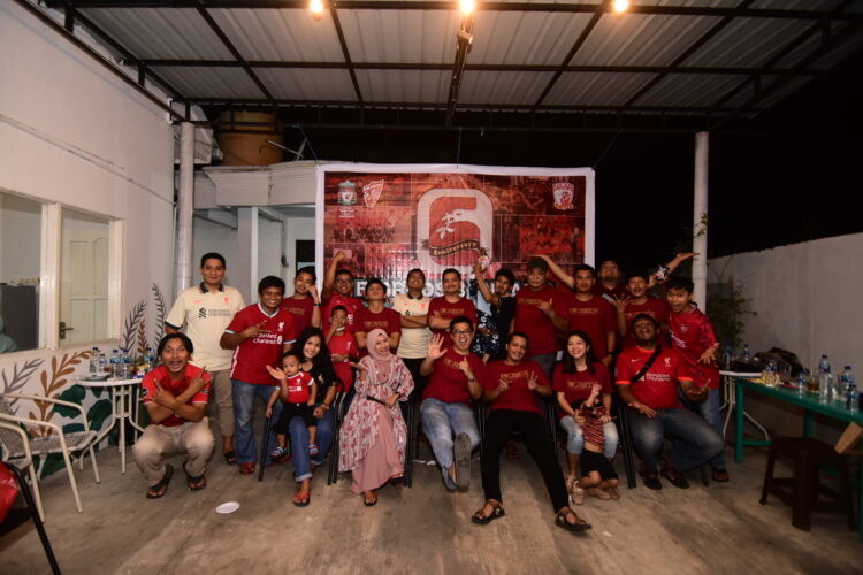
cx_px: 432
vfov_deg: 72.1
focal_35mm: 16
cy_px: 288
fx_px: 396
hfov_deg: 95.0
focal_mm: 11
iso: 800
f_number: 2.8
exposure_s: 1/80
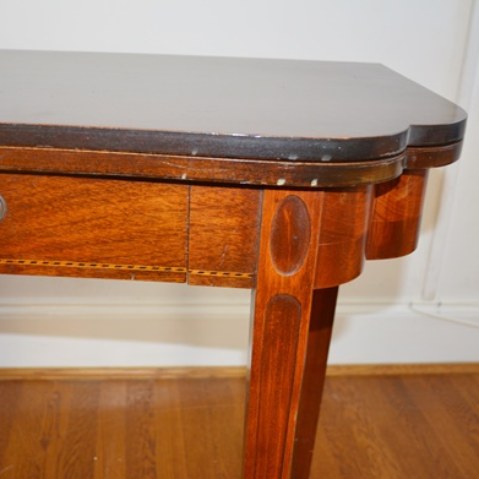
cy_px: 236
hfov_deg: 38.9
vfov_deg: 39.2
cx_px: 184
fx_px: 673
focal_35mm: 43
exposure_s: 1/60
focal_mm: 22
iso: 400
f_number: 3.8
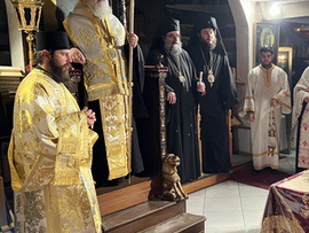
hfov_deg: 39.8
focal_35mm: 45
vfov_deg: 32.2
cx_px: 260
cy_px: 112
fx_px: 402
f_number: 1.5
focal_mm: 5.7
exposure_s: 1/25
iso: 500
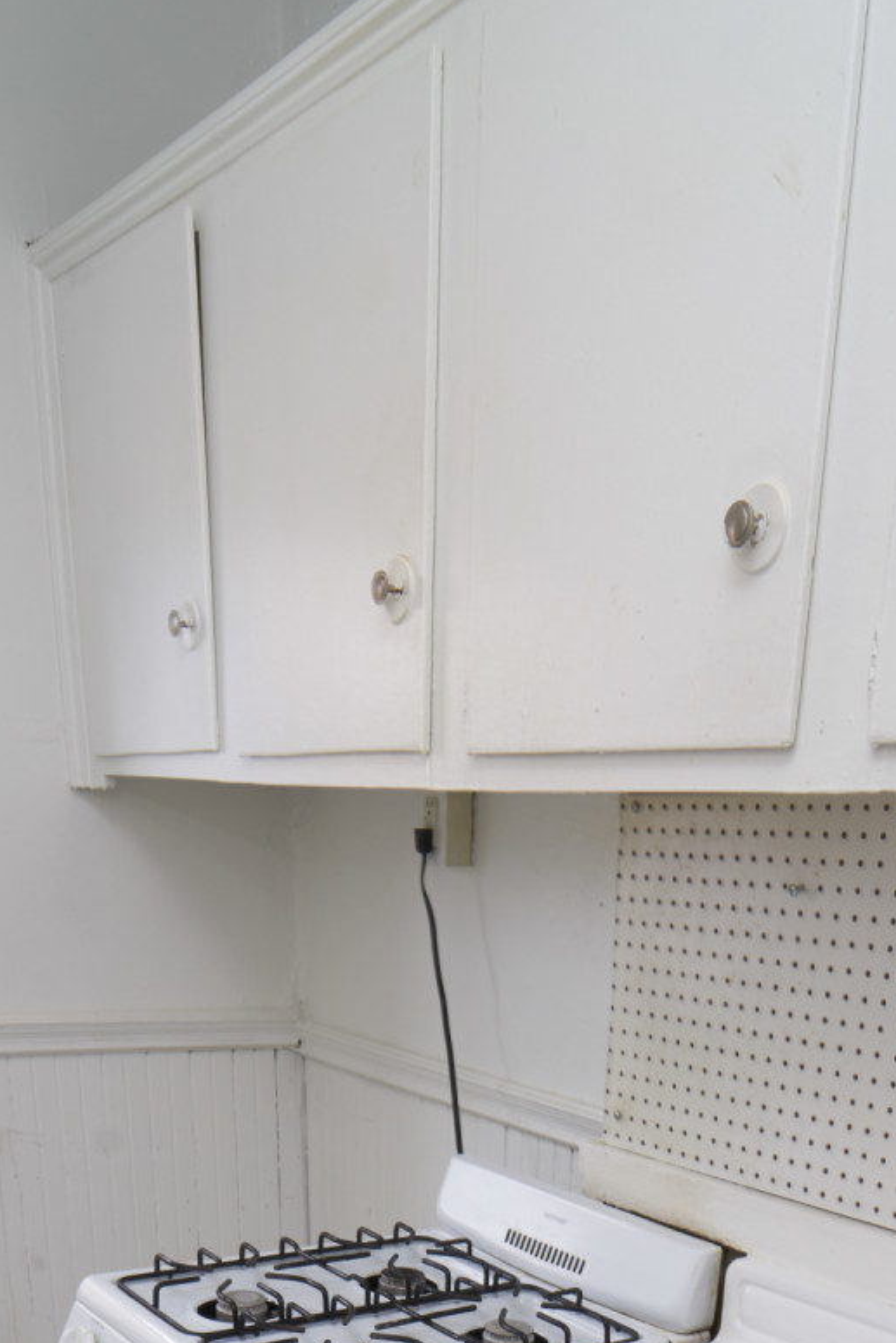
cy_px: 1433
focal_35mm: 37
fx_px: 1381
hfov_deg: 35.9
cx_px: 513
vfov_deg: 42.3
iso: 250
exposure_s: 1/20
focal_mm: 14
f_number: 11
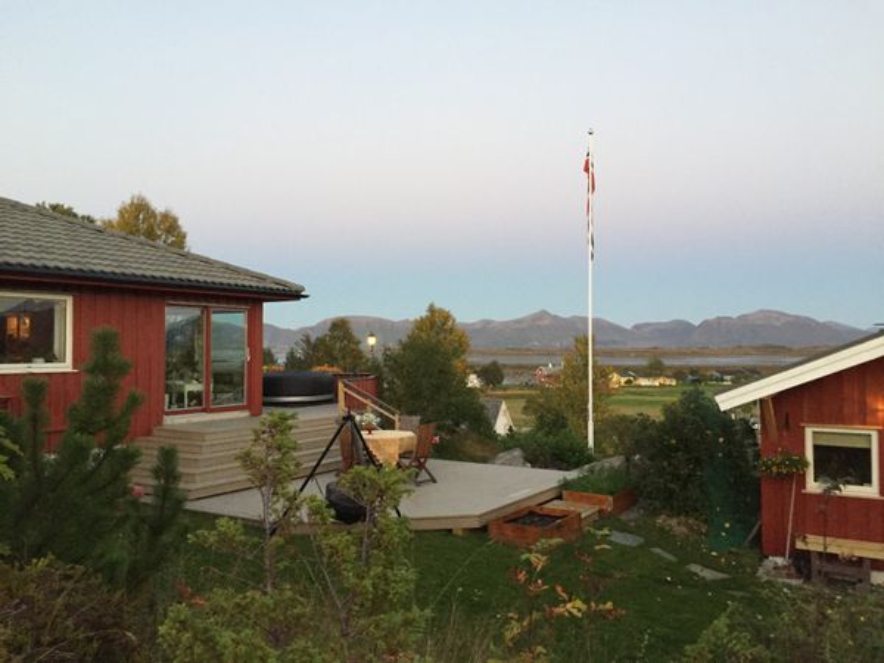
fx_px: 741
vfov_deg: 48.2
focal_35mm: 29
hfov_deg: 61.7
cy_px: 332
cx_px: 442
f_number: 2.2
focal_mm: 4.15
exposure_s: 1/33
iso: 250
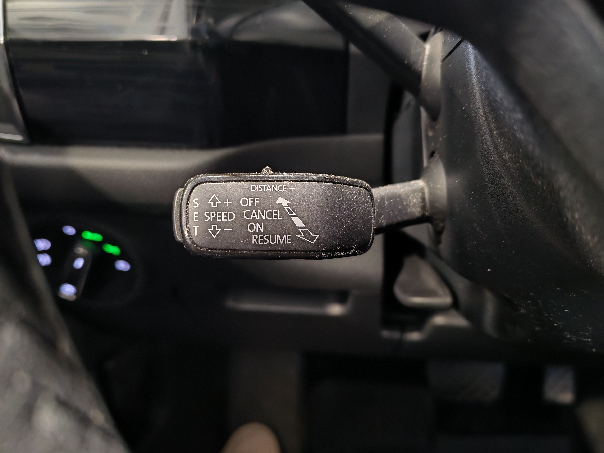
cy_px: 226
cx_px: 302
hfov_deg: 58.4
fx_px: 541
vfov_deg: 45.4
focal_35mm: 31
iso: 3200
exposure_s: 1/25
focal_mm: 6.12
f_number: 1.9
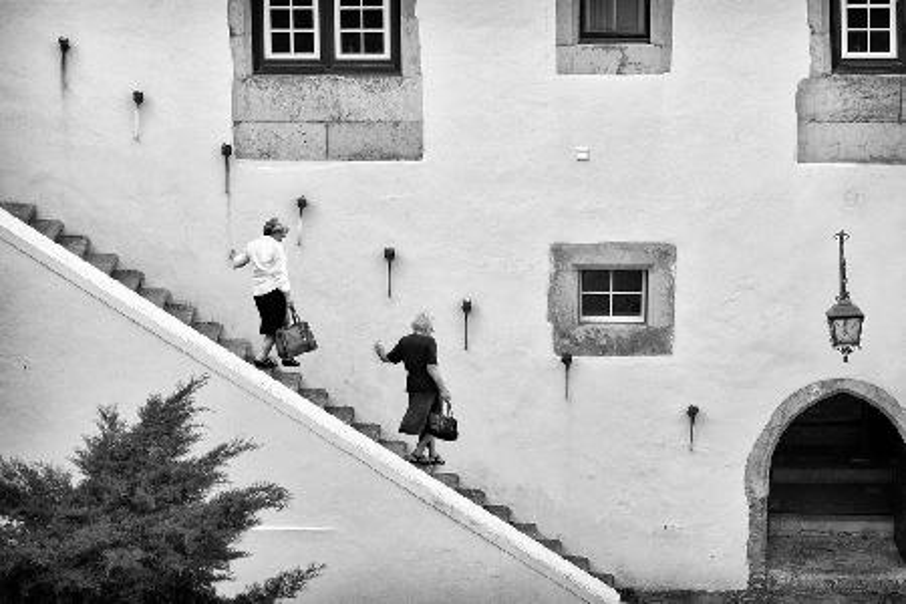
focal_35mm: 58
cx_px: 453
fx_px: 1460
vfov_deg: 23.4
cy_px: 302
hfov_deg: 34.5
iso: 100
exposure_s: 1/125
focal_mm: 39
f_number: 5
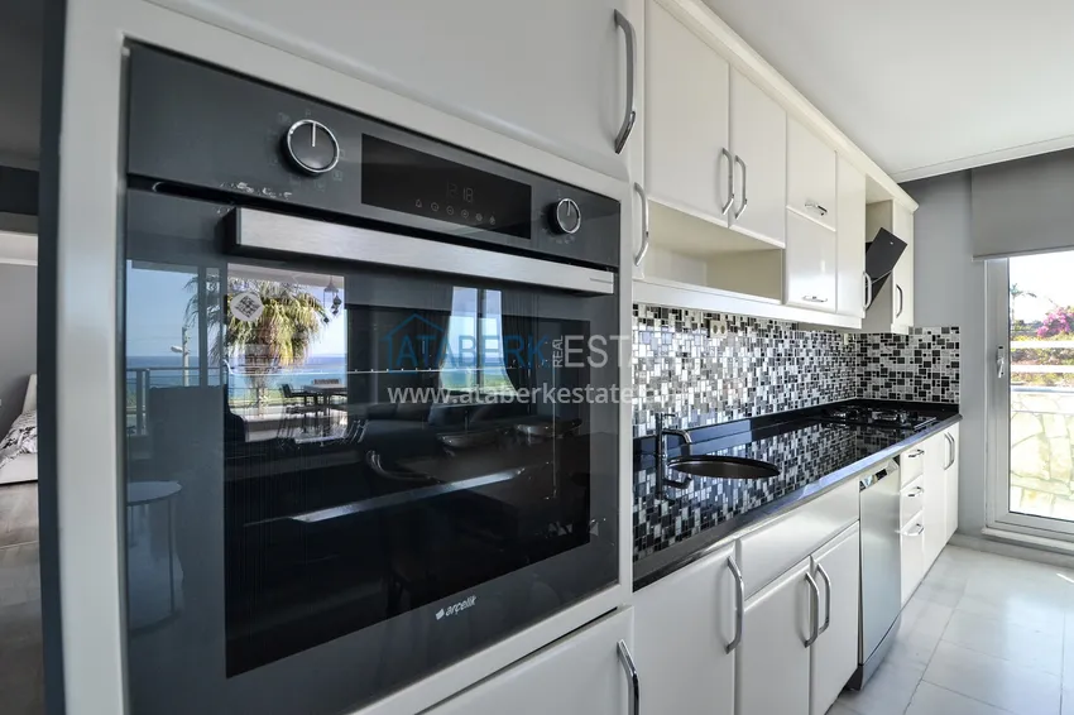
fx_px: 447
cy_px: 358
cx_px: 537
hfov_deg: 100.4
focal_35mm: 15
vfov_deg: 77.3
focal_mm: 10
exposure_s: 1/60
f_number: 5.6
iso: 200
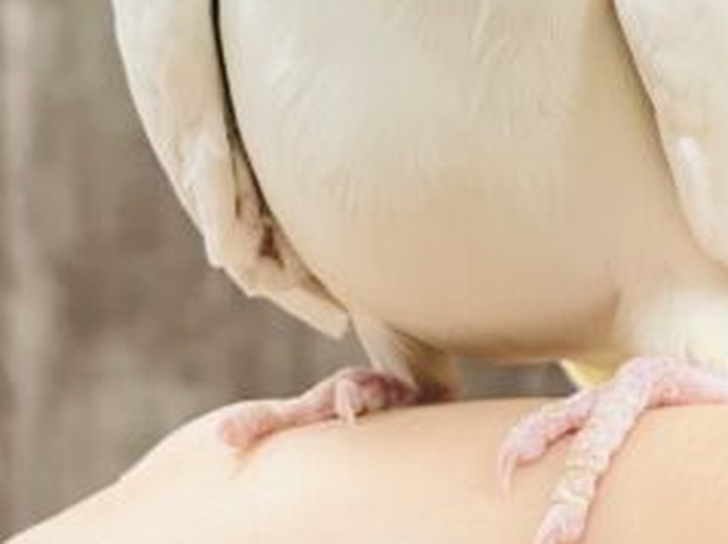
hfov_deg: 14.1
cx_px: 517
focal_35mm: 140
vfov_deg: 10.4
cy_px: -131
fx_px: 2941
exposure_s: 1/99
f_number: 2
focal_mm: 6
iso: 125
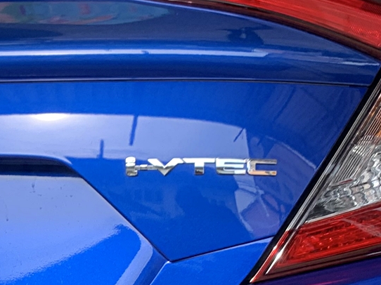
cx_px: -36
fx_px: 1056
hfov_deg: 19.6
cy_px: 299
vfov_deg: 15.1
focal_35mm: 96
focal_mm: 4.25
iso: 25
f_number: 1.8
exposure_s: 1/250
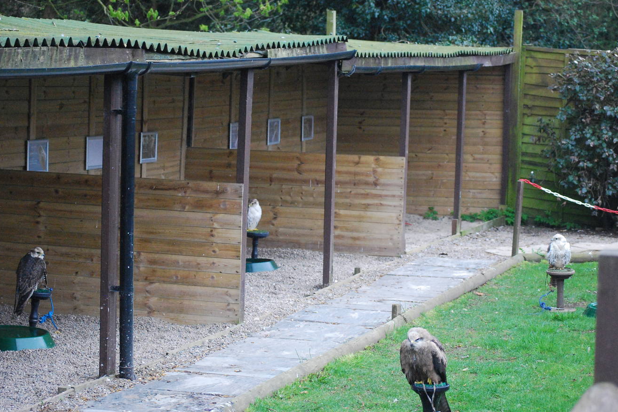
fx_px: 1727
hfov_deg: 20.3
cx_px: 365
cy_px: 218
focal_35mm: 101
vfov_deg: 13.6
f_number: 4
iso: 1600
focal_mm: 55
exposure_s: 1/200
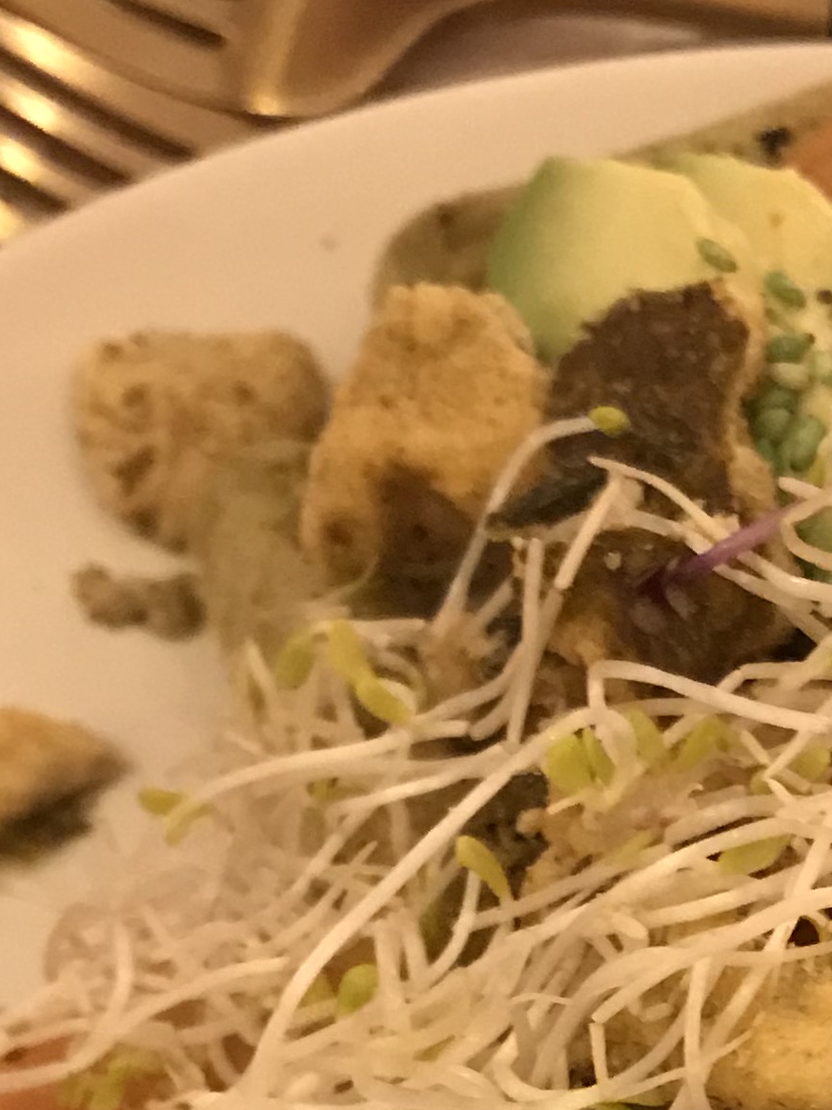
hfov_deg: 15.0
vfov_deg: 19.1
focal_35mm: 97
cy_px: 1328
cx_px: 849
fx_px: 3109
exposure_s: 1/13
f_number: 1.8
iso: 100
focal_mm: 3.99
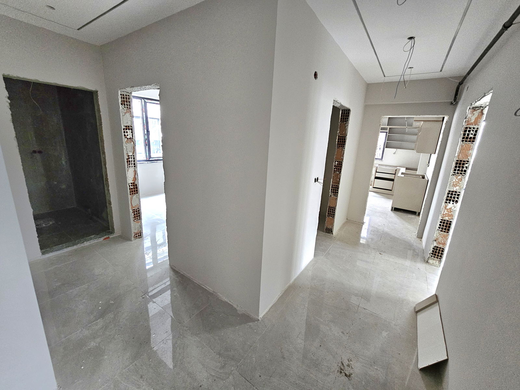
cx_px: 260
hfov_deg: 106.2
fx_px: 195
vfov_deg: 89.9
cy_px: 195
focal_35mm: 13
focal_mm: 2.2
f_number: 2.2
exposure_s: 1/33.4
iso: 500
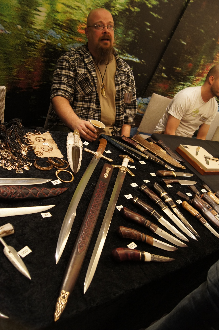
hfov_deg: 47.9
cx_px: 110
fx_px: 247
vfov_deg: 67.4
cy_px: 165
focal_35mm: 27
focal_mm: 18
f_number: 5
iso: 800
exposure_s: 1/30
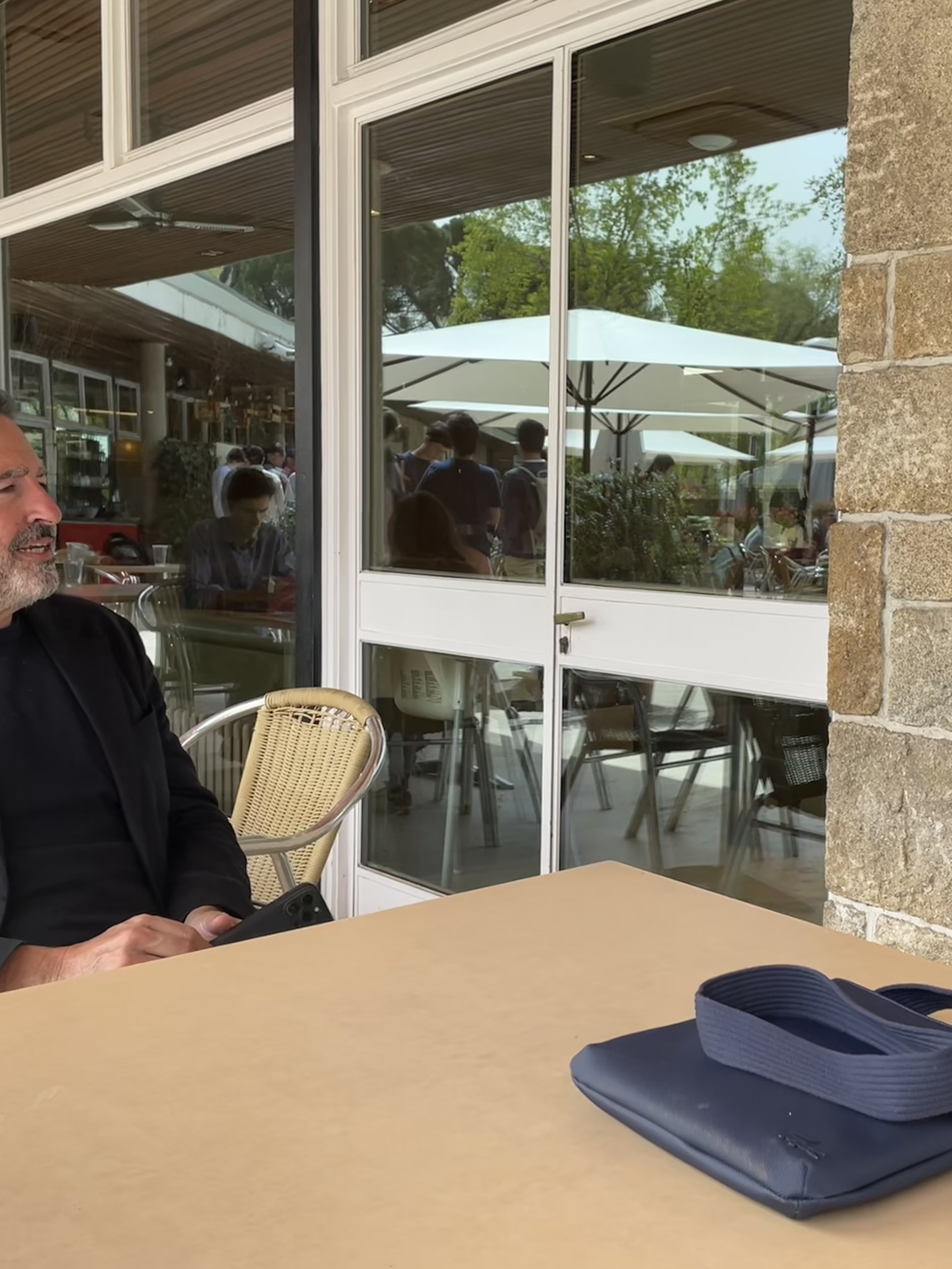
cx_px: 580
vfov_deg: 51.4
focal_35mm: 36
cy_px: 624
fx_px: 1320
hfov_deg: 39.5
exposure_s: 1/412
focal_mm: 4.2
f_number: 1.6
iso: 32
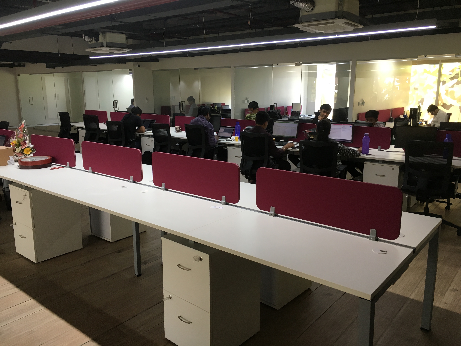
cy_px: 173
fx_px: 386
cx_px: 230
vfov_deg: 48.2
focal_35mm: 29
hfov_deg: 61.7
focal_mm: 4.15
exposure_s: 1/33
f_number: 2.2
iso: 40
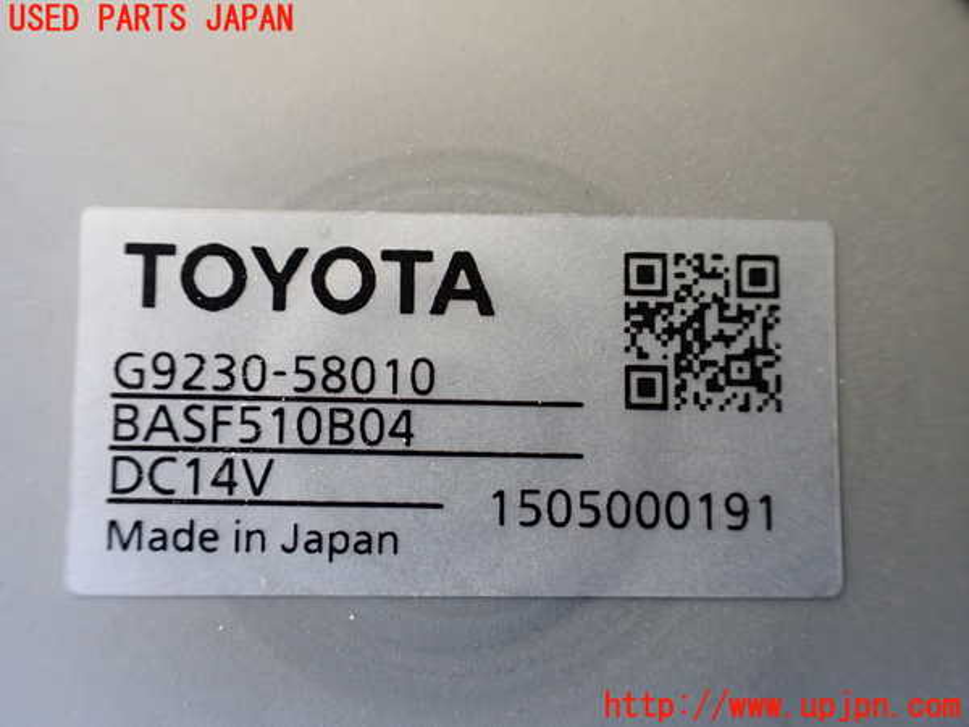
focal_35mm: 30
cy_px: 364
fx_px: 840
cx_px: 484
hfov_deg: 60.0
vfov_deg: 46.8
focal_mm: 5.4
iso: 400
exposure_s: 1/125
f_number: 2.3
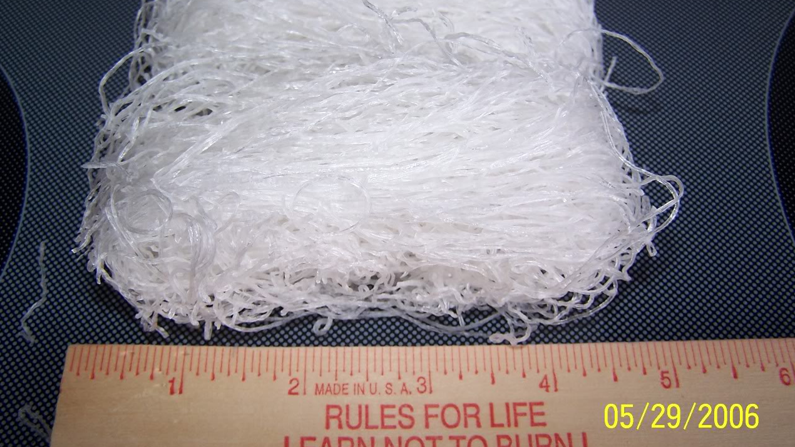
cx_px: 401
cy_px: 194
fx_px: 885
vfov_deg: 28.3
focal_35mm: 42
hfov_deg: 48.4
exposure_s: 1/60
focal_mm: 6.3
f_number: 2.8
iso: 80
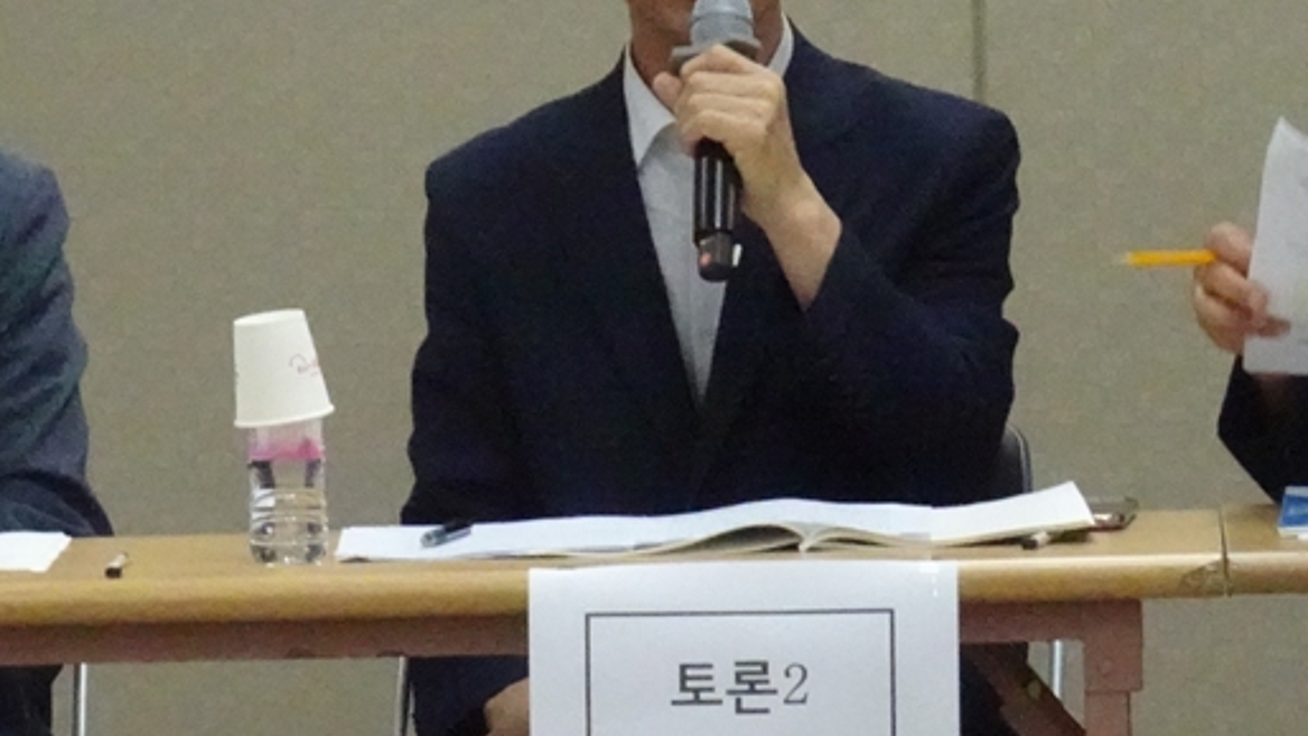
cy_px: 359
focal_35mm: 337
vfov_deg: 3.6
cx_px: 580
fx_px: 11687
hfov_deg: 6.4
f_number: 5.6
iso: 3200
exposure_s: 1/160
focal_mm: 25.37
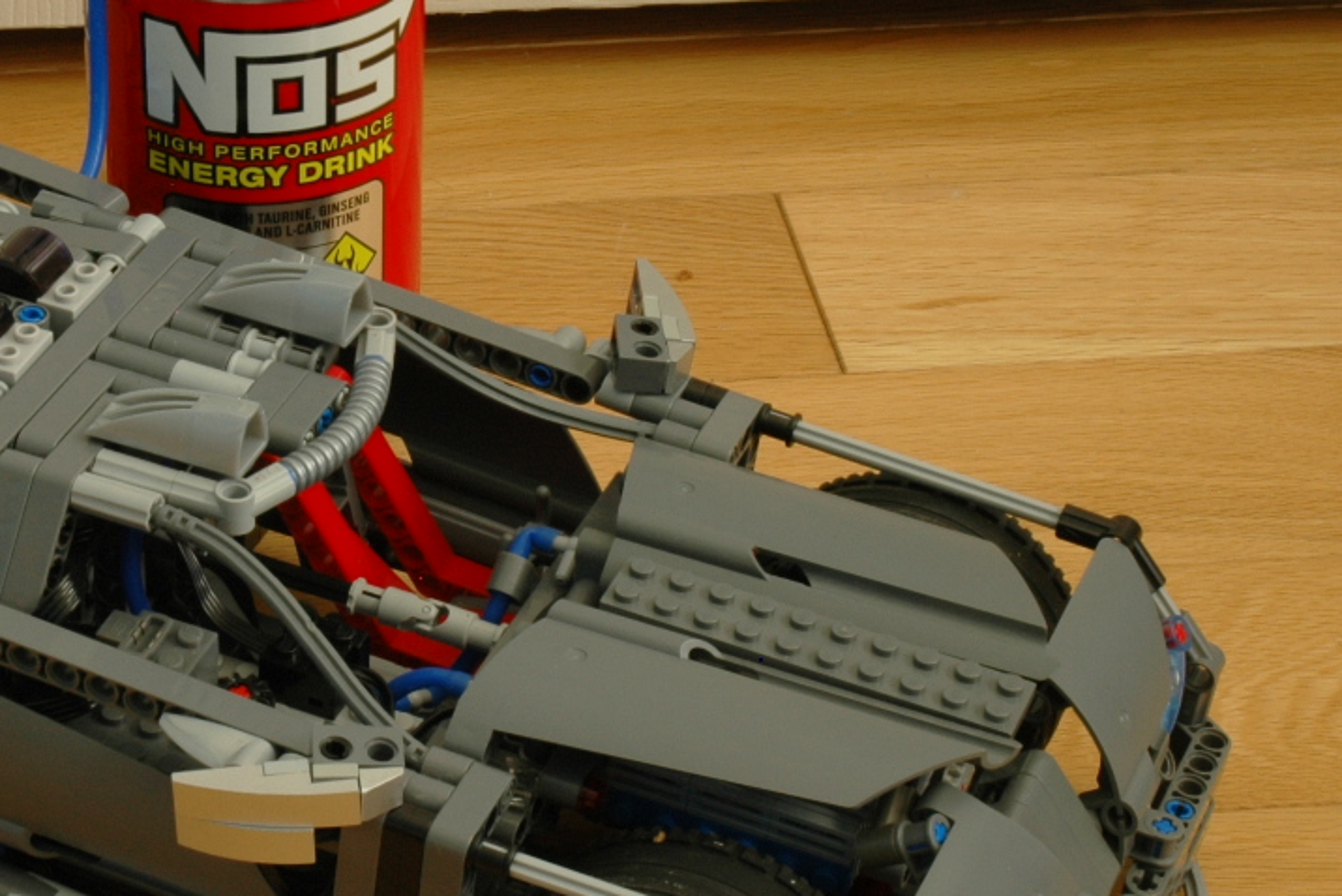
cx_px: 322
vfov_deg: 12.8
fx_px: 3990
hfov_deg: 19.0
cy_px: 412
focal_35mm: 107
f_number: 20
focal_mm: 34
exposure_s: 1/2.5
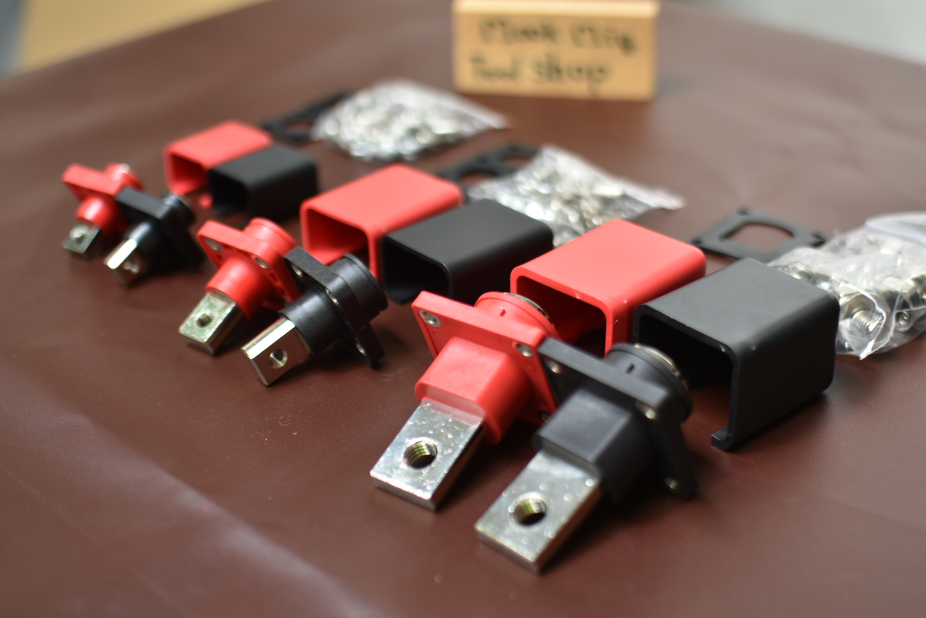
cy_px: 309
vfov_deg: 25.8
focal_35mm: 52
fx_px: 1350
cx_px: 463
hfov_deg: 37.9
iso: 200
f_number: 1.8
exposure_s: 1/100
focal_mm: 35
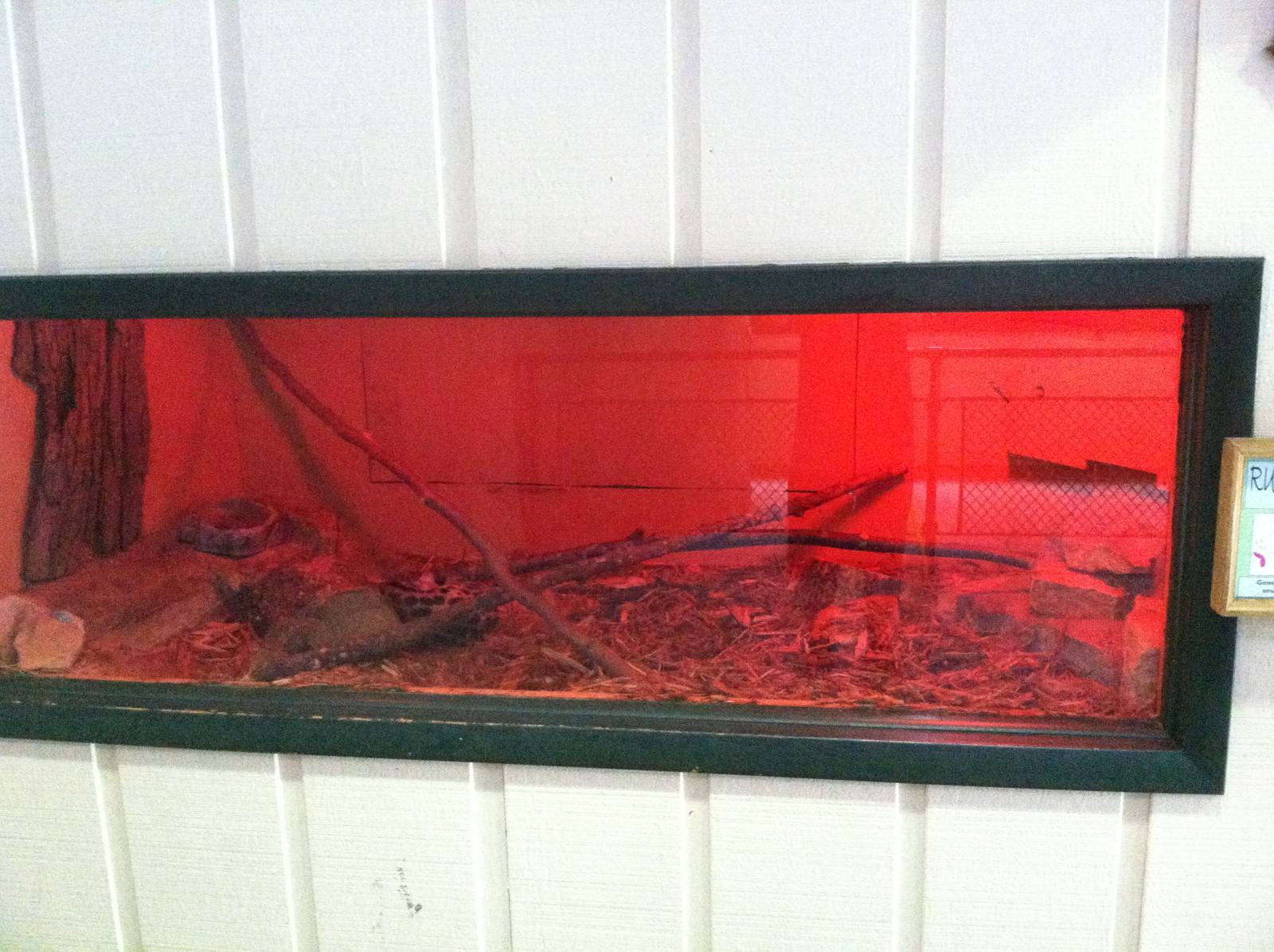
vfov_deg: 40.6
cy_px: 476
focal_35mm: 35
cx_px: 637
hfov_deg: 52.7
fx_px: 1286
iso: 1000
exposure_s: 1/15
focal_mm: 3.85
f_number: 2.8
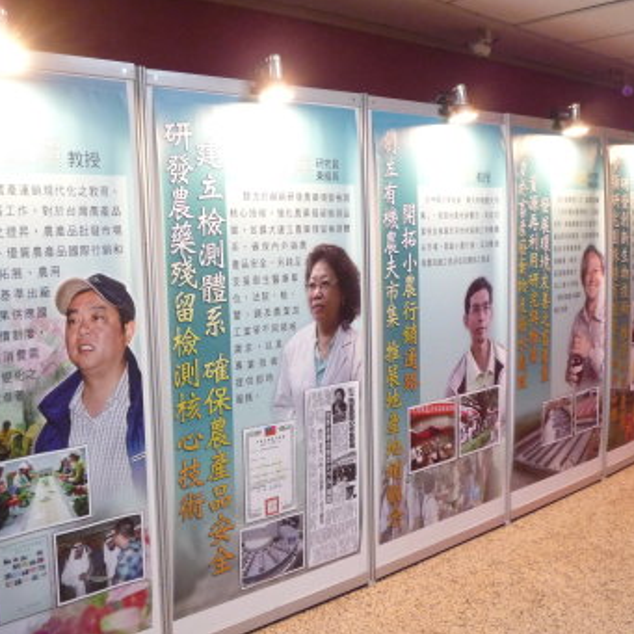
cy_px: 315
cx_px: 249
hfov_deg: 44.7
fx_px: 767
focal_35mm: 37
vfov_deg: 44.9
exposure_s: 1/25
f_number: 2.8
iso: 400
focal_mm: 4.5
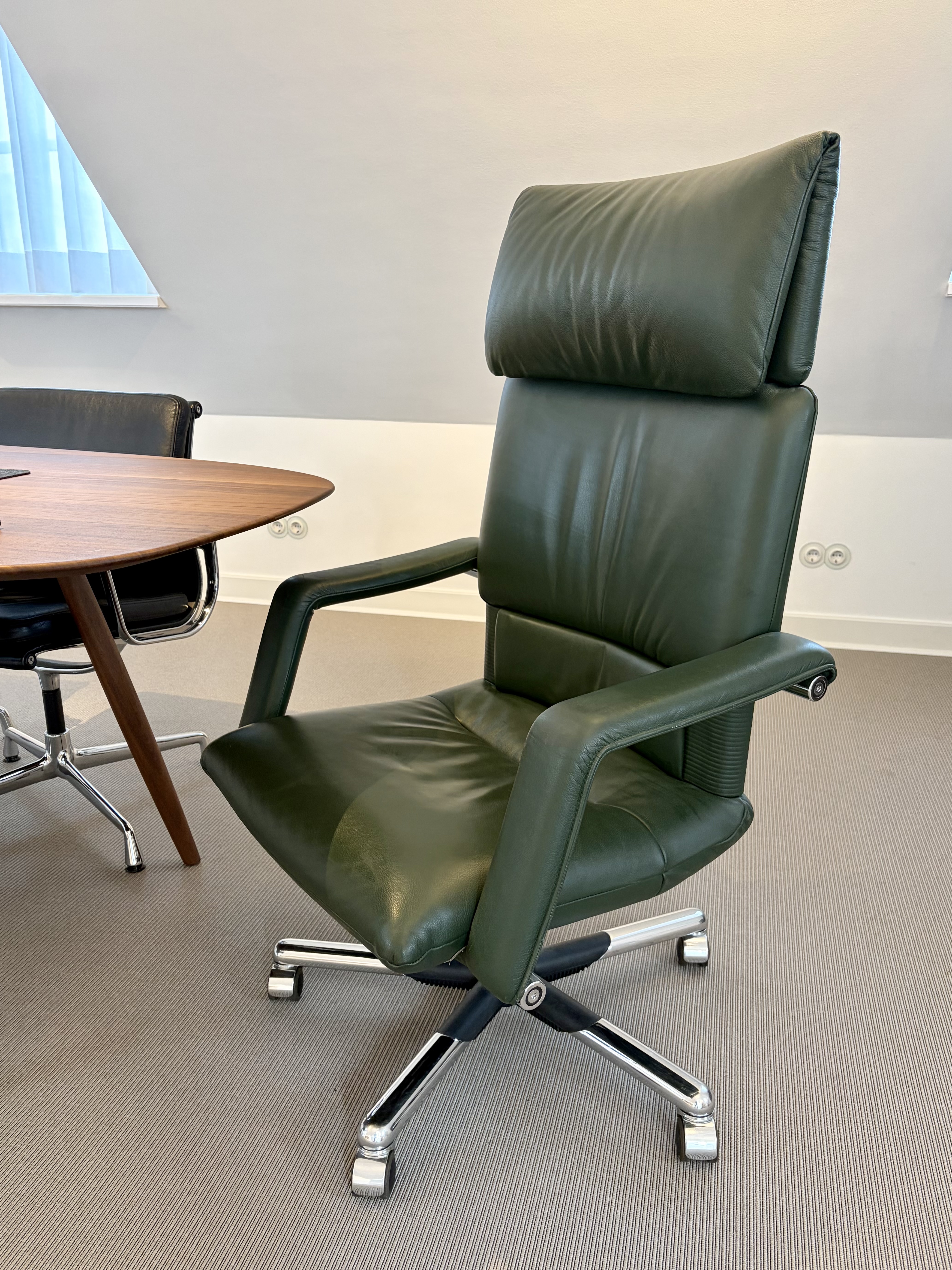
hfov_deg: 51.4
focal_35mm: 27
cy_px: 652
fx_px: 990
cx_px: 483
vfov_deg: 65.3
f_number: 1.6
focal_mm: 5.96
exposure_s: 1/65
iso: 125
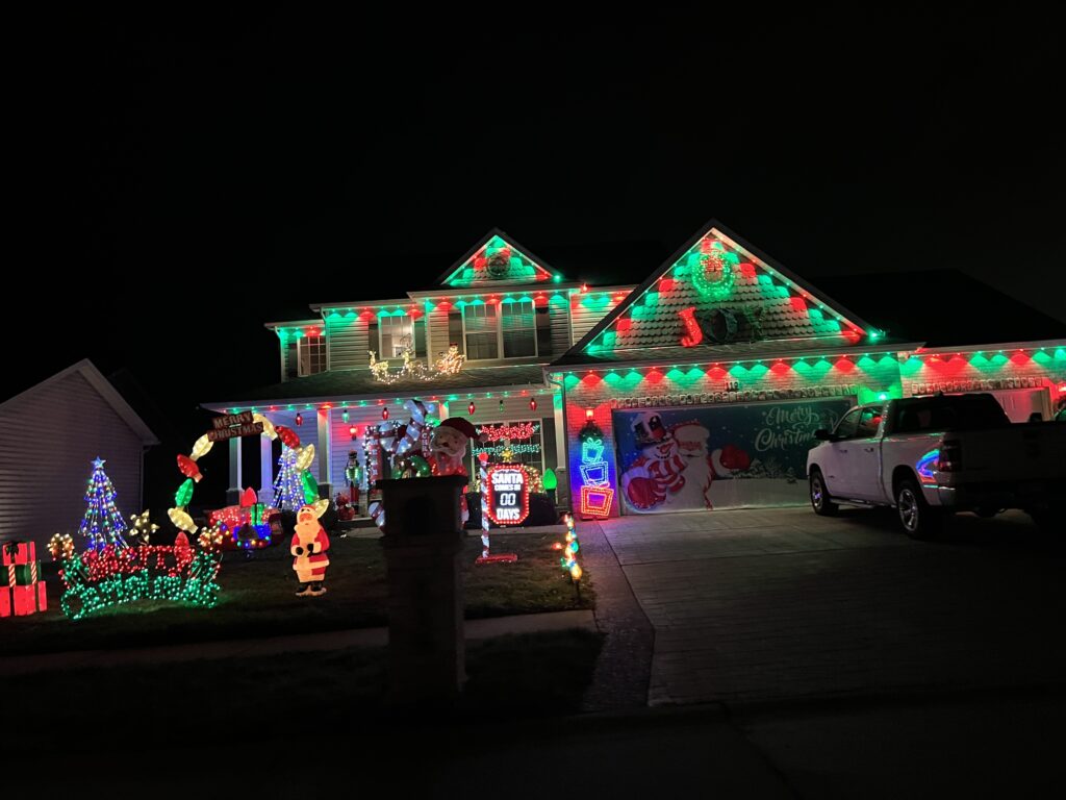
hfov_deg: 67.3
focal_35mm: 26
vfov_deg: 53.1
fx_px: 801
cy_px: 400
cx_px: 533
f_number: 1.5
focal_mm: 5.7
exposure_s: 1/30
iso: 640
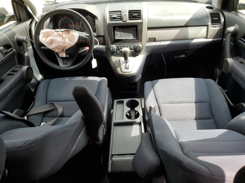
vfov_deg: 53.1
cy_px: 92
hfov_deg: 67.3
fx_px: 184
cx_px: 122
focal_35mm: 26
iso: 50
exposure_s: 1/278
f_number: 1.5
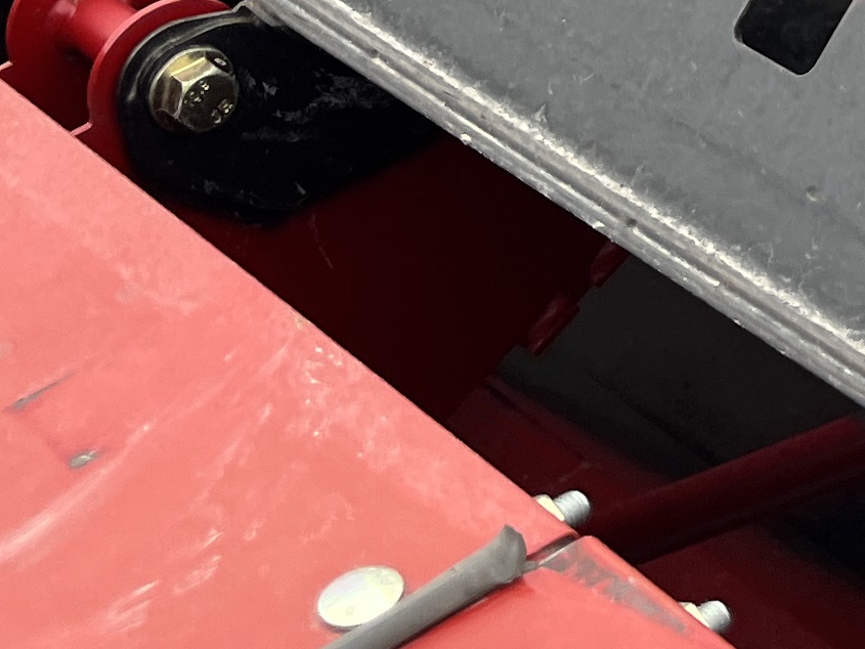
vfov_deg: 11.2
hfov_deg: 14.6
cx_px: 1371
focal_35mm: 124
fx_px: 3099
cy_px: -489
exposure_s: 1/149
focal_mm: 5.1
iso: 32
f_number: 1.6
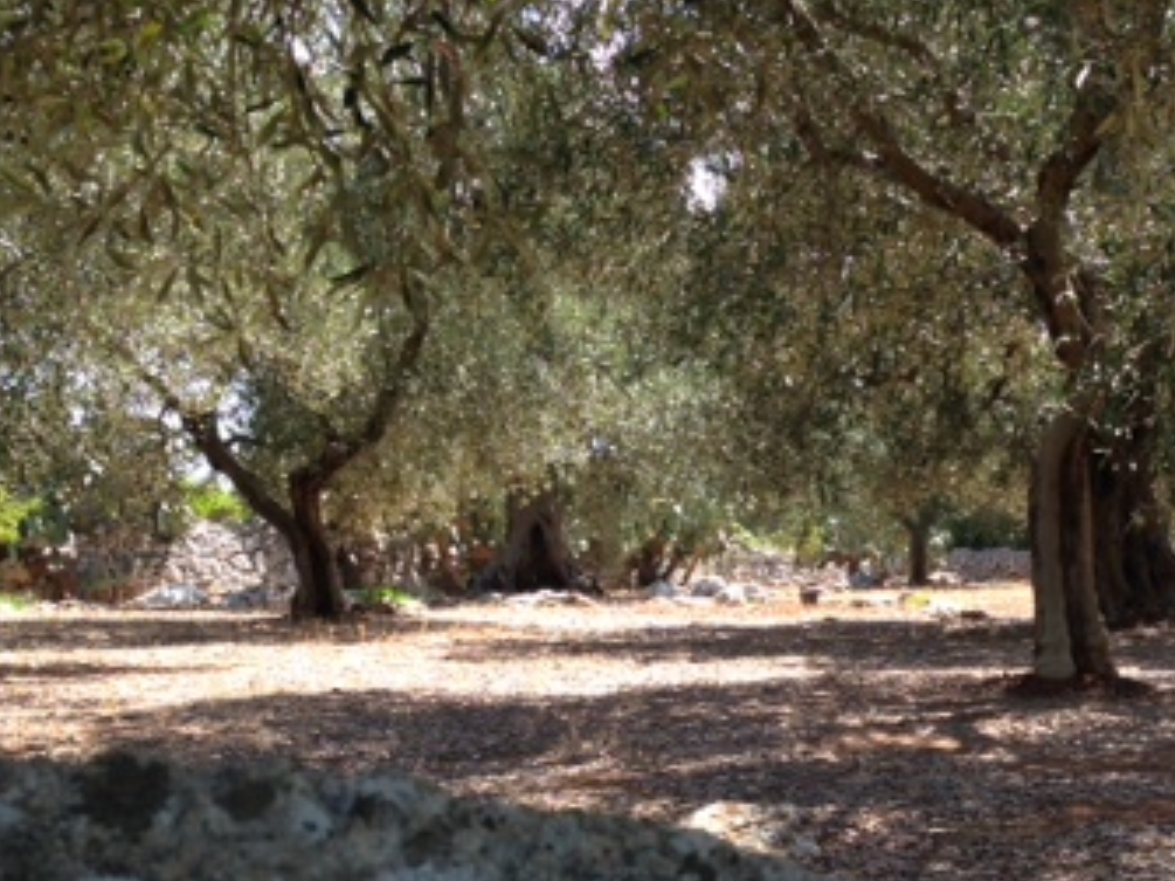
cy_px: 688
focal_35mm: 63
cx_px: 761
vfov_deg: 23.0
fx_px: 2138
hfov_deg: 30.6
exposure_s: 1/328
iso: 50
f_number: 2.4
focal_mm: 4.12
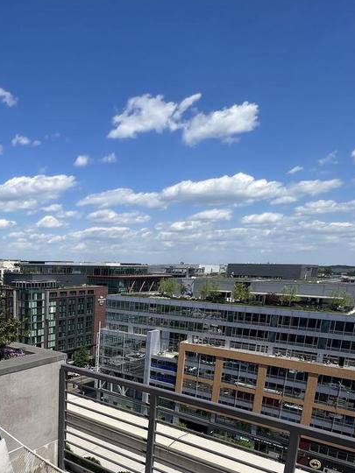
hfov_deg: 48.1
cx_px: 42
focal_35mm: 26
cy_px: 350
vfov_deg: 63.6
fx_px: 356
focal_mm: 1.57
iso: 32
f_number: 1.8
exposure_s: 1/2481
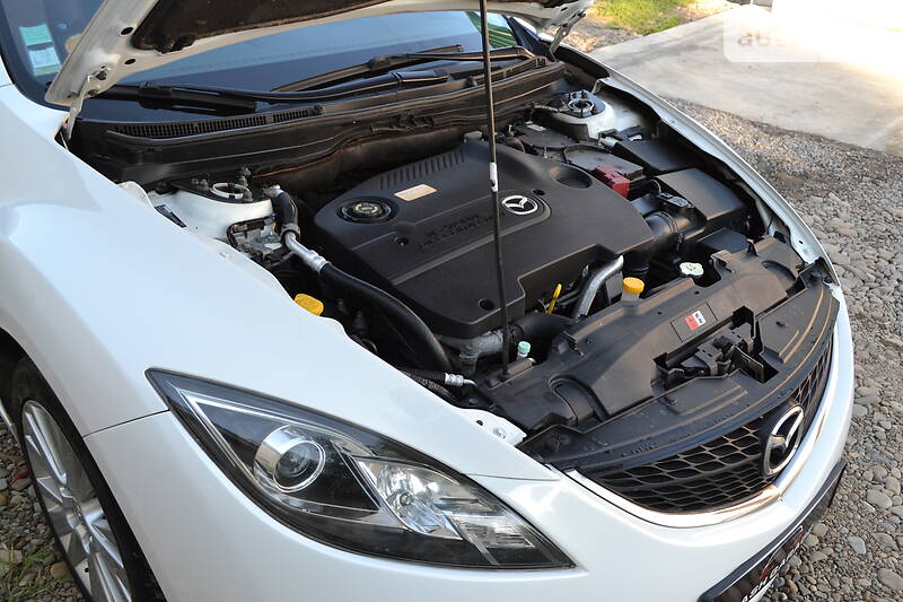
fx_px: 828
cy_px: 301
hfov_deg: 57.2
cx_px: 452
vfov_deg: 40.0
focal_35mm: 33
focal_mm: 22
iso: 320
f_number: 5.6
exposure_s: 1/125
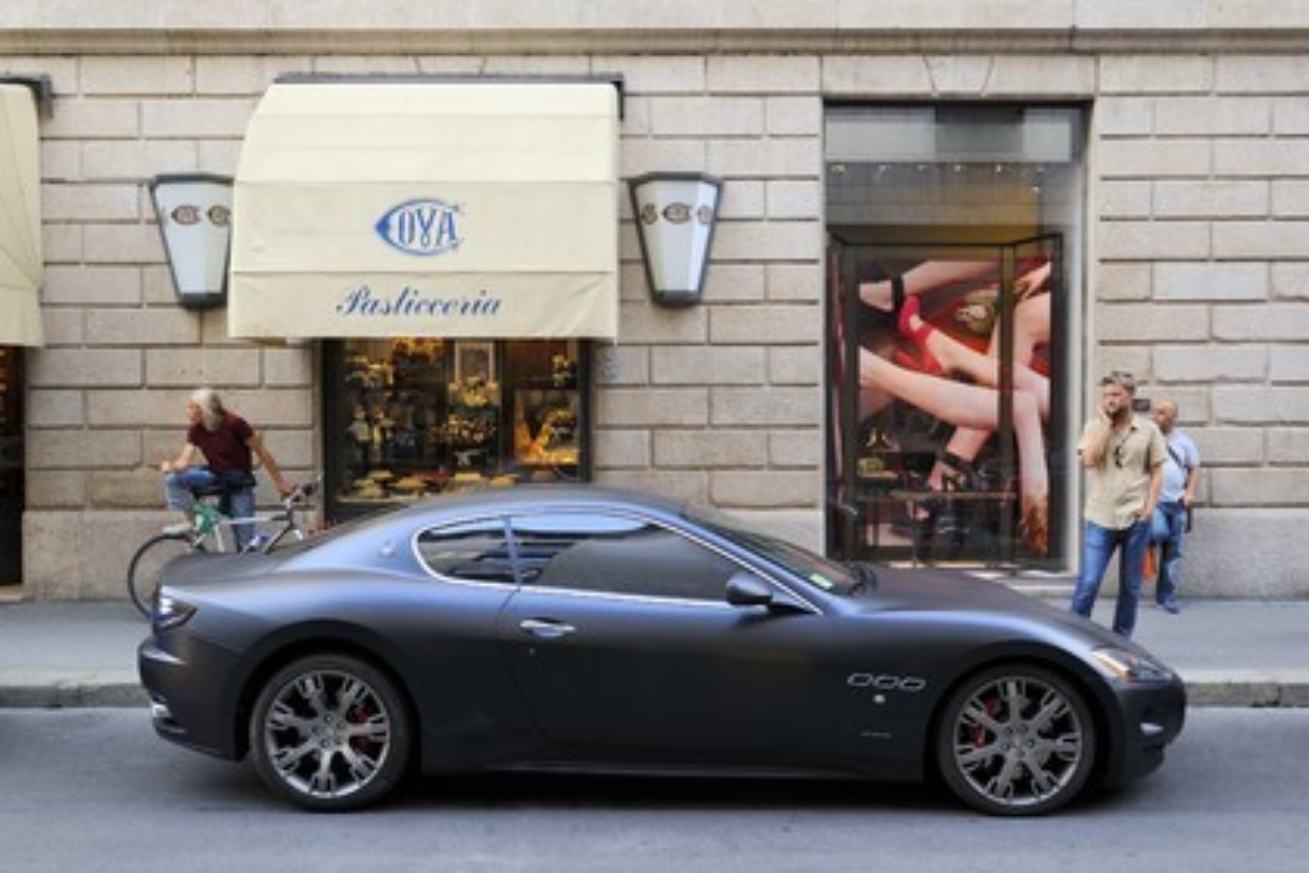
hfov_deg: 53.1
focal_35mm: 36
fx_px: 1309
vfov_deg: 36.9
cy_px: 436
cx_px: 654
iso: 800
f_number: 5.6
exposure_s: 1/80
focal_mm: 36
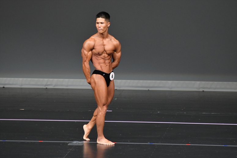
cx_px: 118
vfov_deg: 3.7
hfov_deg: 5.5
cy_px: 79
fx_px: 2468
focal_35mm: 375
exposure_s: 1/400
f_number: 5.6
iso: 4000
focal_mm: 250
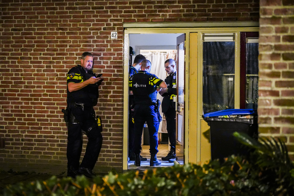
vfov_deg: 19.5
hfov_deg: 28.8
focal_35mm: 70
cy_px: 98
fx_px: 572
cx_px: 147
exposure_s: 1/15
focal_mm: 70
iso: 4000
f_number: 2.8
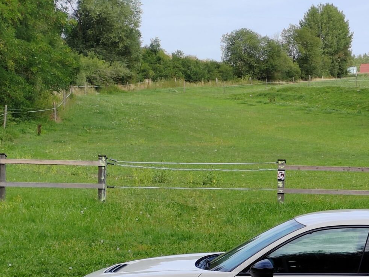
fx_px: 1130
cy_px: 238
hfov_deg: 18.2
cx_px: 331
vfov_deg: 13.9
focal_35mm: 106
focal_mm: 5.52
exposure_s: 1/845
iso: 100
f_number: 1.9
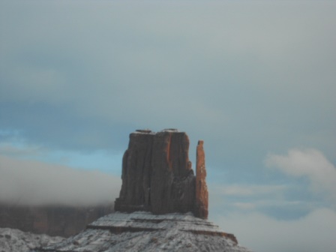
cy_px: 126
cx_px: 168
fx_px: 1097
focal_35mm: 113
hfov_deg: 17.4
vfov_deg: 13.1
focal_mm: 20.1
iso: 80
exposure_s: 1/200
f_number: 6
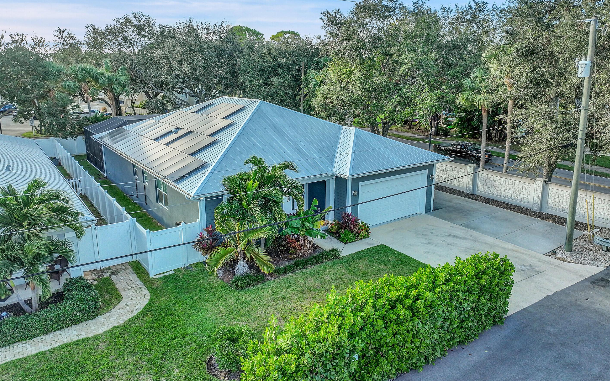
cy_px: 176
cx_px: 311
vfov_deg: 47.6
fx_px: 432
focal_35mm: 26
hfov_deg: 70.4
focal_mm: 12.3
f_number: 2.8
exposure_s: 1/1600
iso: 350
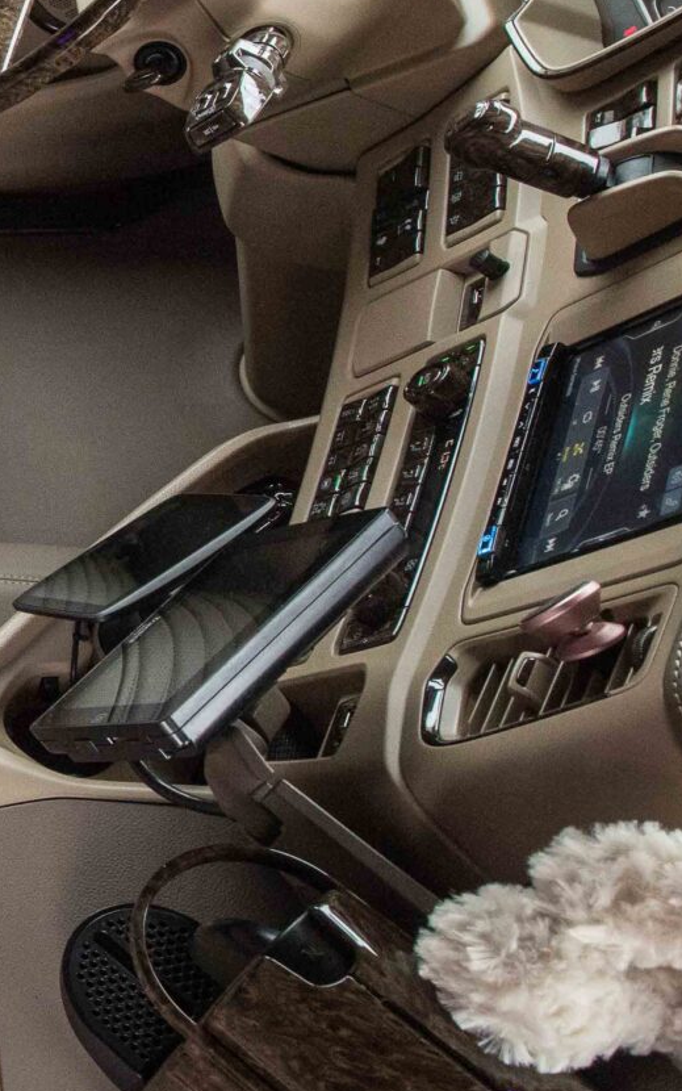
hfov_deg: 10.5
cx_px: -870
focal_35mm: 110
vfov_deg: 18.9
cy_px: 409
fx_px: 3270
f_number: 6.3
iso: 100
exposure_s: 1/400
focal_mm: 35
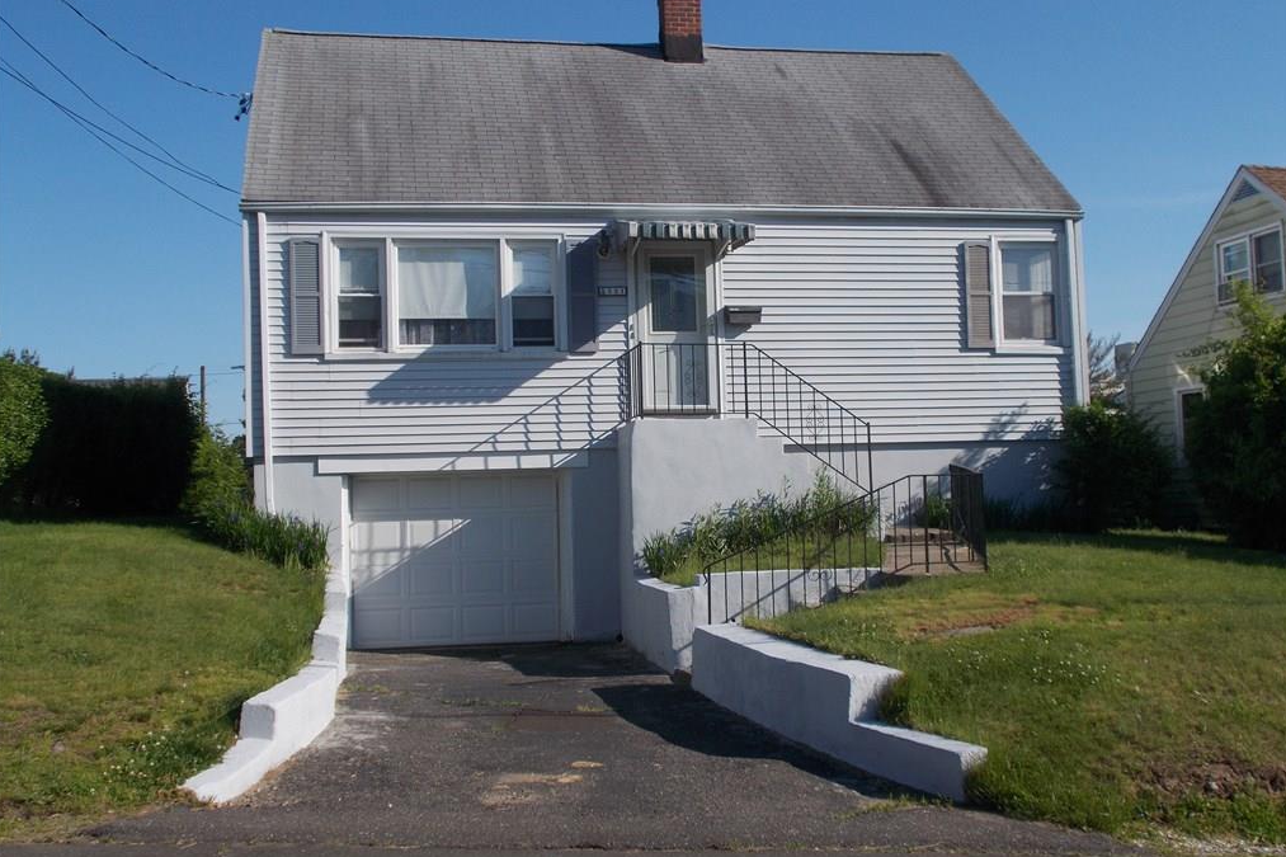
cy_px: 406
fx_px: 1464
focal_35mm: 41
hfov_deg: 47.4
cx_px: 644
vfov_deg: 32.6
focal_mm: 6.9
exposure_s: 1/160
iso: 80
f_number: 9.8
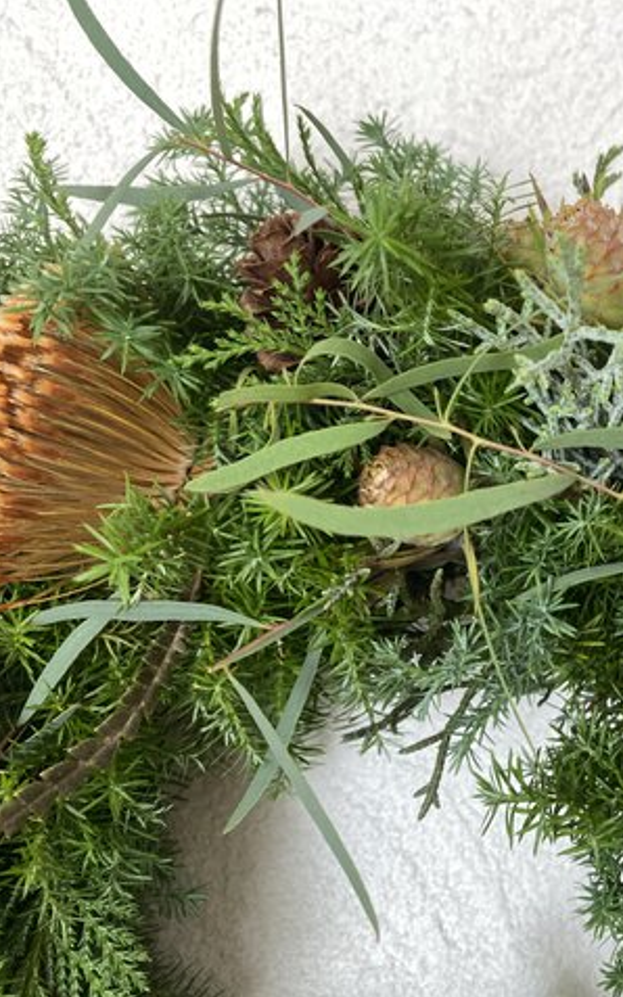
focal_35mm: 37
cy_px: 500
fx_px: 1005
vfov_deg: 52.8
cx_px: 661
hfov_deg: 31.2
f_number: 1.8
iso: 125
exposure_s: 1/115
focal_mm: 4.25
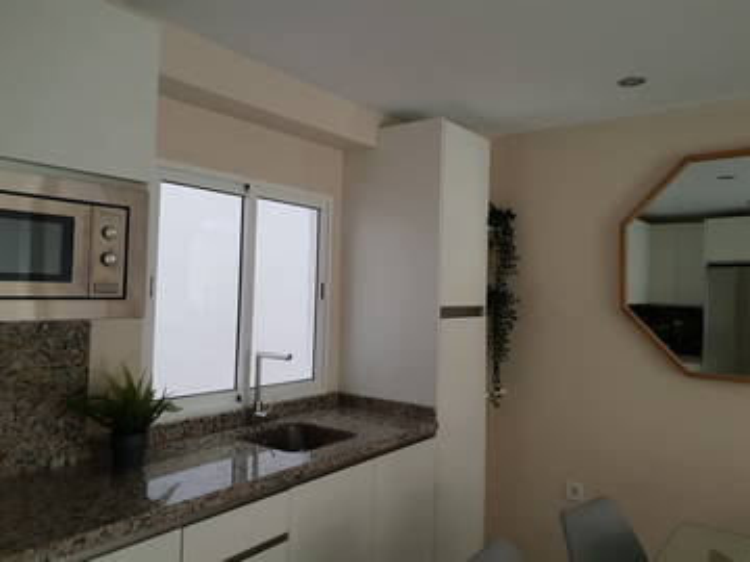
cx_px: 375
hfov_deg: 67.3
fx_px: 563
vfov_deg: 53.1
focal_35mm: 26
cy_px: 281
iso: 200
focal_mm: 4.3
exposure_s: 1/60
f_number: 2.4
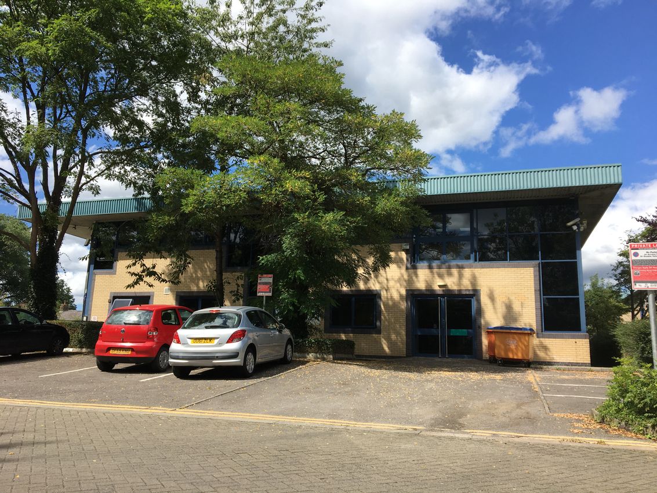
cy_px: 246
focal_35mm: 29
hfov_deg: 61.7
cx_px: 328
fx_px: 550
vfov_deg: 48.2
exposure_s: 1/1451
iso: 25
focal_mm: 4.15
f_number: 2.2
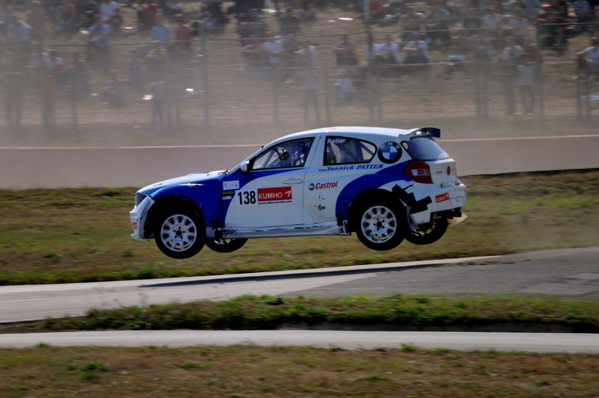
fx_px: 5982
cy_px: 199
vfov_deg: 3.8
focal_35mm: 360
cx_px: 300
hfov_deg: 5.7
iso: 200
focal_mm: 240
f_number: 10
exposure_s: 1/400
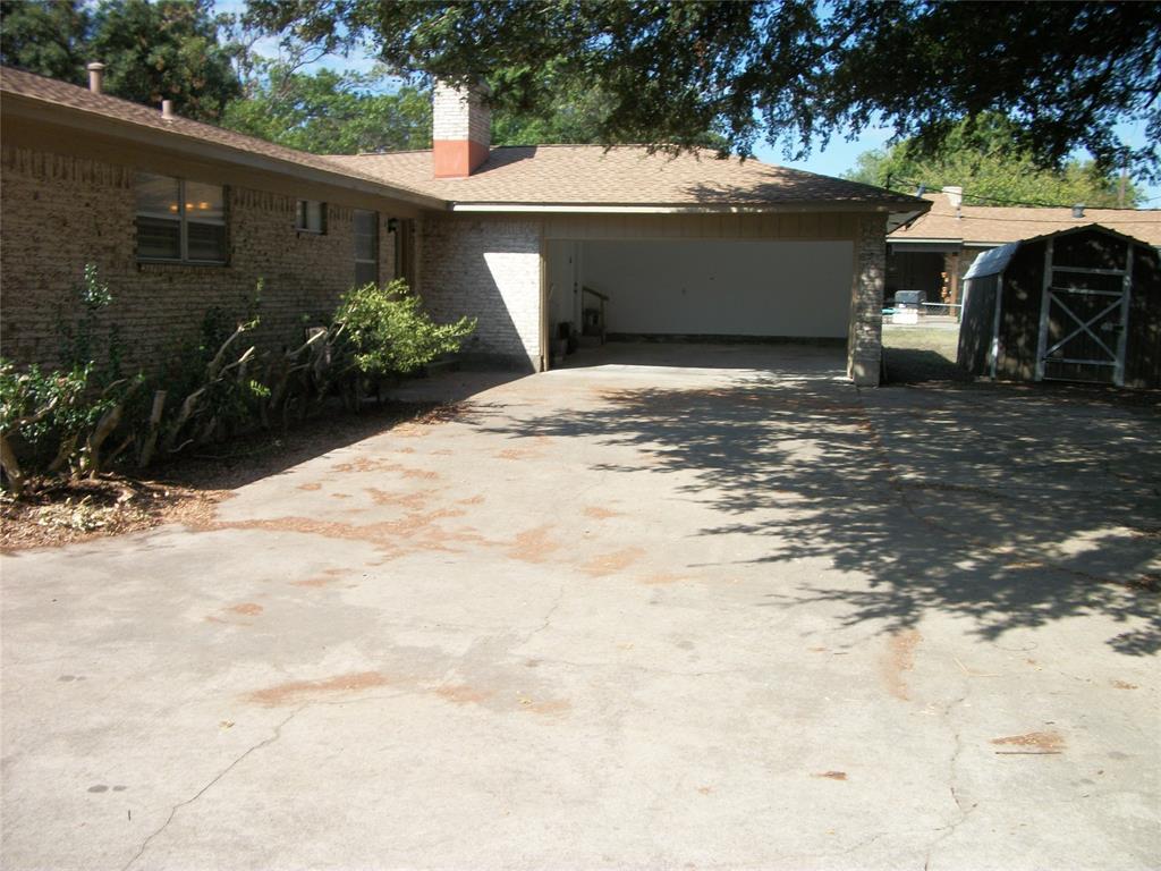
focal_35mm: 32
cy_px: 436
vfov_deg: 44.2
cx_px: 580
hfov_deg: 56.8
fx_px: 1073
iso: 80
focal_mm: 5.7
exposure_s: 1/125
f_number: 8.8
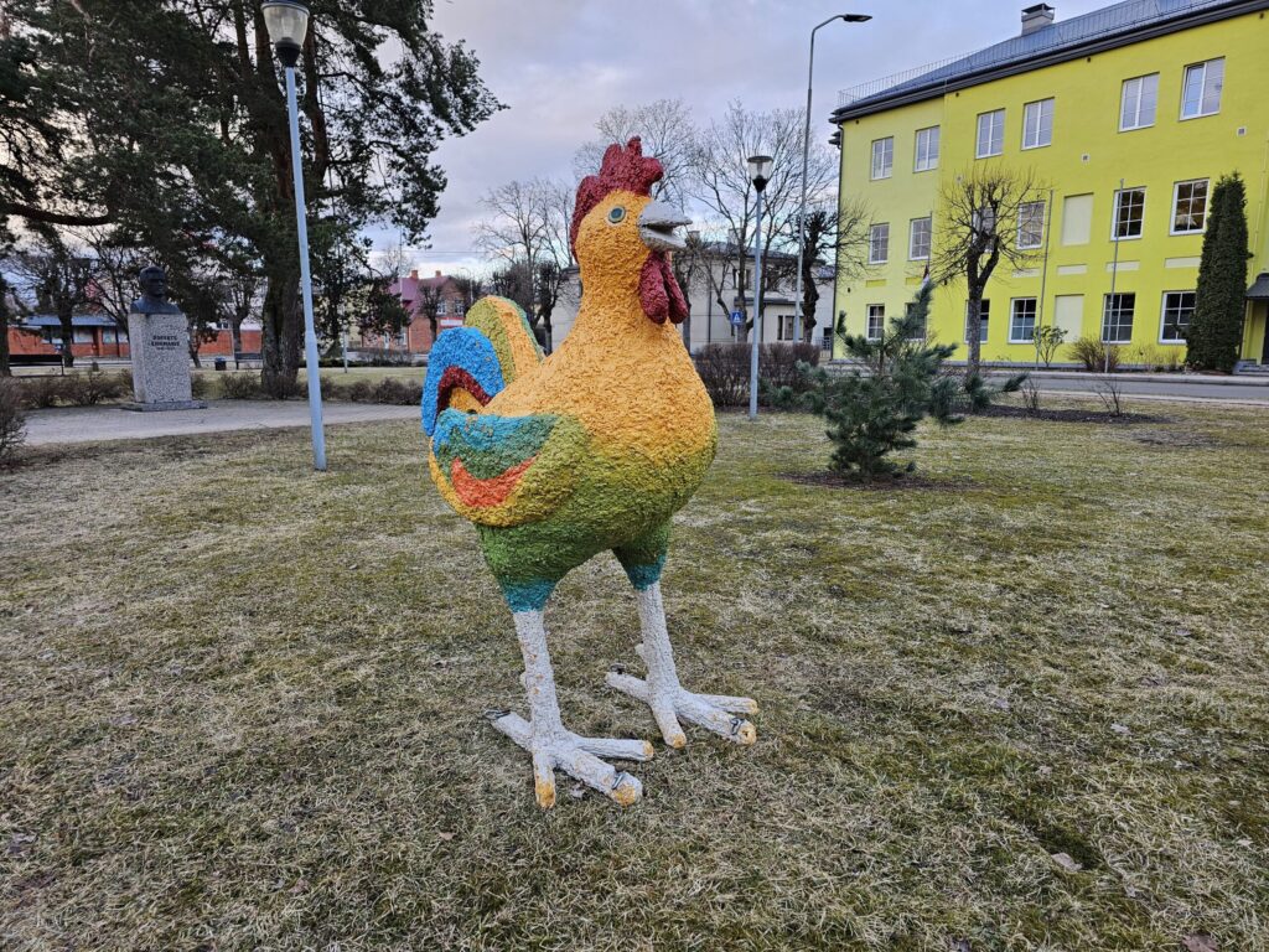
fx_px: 843
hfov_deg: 73.9
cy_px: 476
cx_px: 634
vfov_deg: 58.9
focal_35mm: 23
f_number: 1.7
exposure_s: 1/100
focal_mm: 6.3
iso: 40
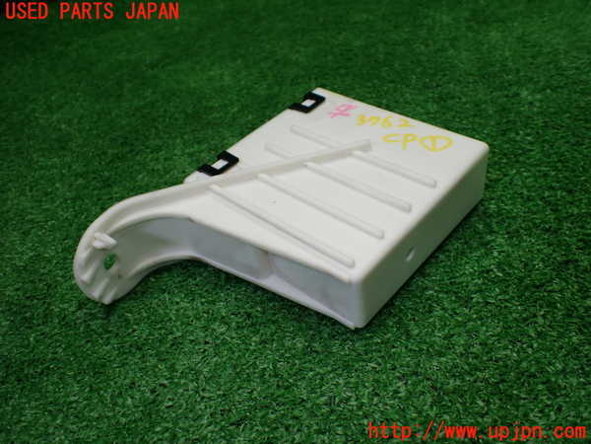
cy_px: 222
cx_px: 296
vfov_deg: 46.8
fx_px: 512
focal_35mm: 30
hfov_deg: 60.0
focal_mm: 5.4
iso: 125
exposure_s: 1/125
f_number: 2.3
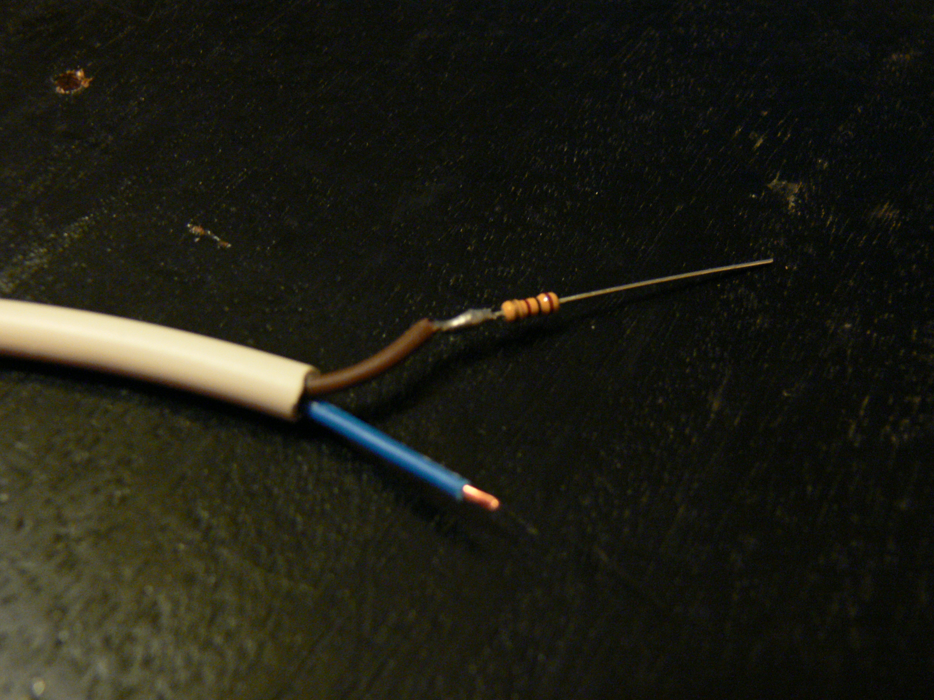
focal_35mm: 39
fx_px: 1052
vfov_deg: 36.8
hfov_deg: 47.9
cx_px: 467
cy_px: 350
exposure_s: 1/4
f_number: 2.8
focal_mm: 8.2
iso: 200
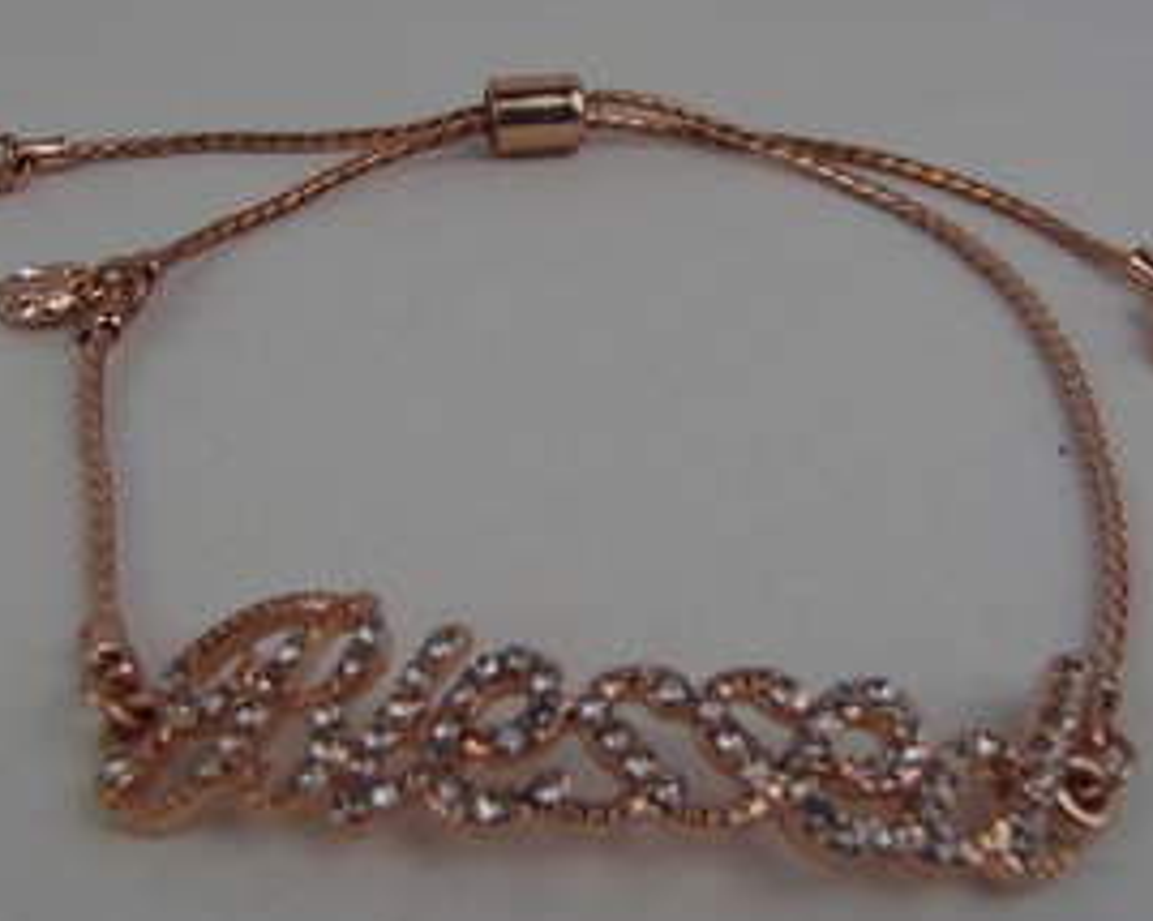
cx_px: 559
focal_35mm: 46
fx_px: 1569
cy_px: 435
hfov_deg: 40.3
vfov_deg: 32.7
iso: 125
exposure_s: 1/160
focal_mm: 6.64
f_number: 4.7
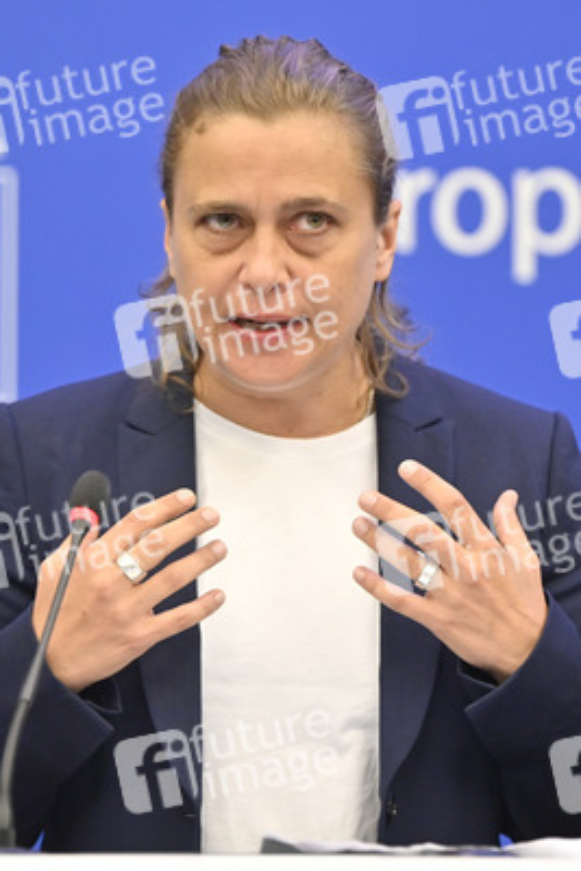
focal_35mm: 160
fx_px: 3870
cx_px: 290
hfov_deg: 8.6
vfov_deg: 12.8
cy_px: 436
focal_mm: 160
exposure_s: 1/320
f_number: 2.8
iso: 2000
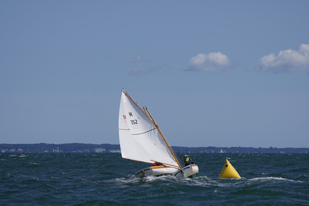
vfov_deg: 6.1
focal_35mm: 225
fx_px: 1931
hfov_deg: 9.2
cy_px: 103
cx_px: 154
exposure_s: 1/1250
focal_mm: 150
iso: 100
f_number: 5
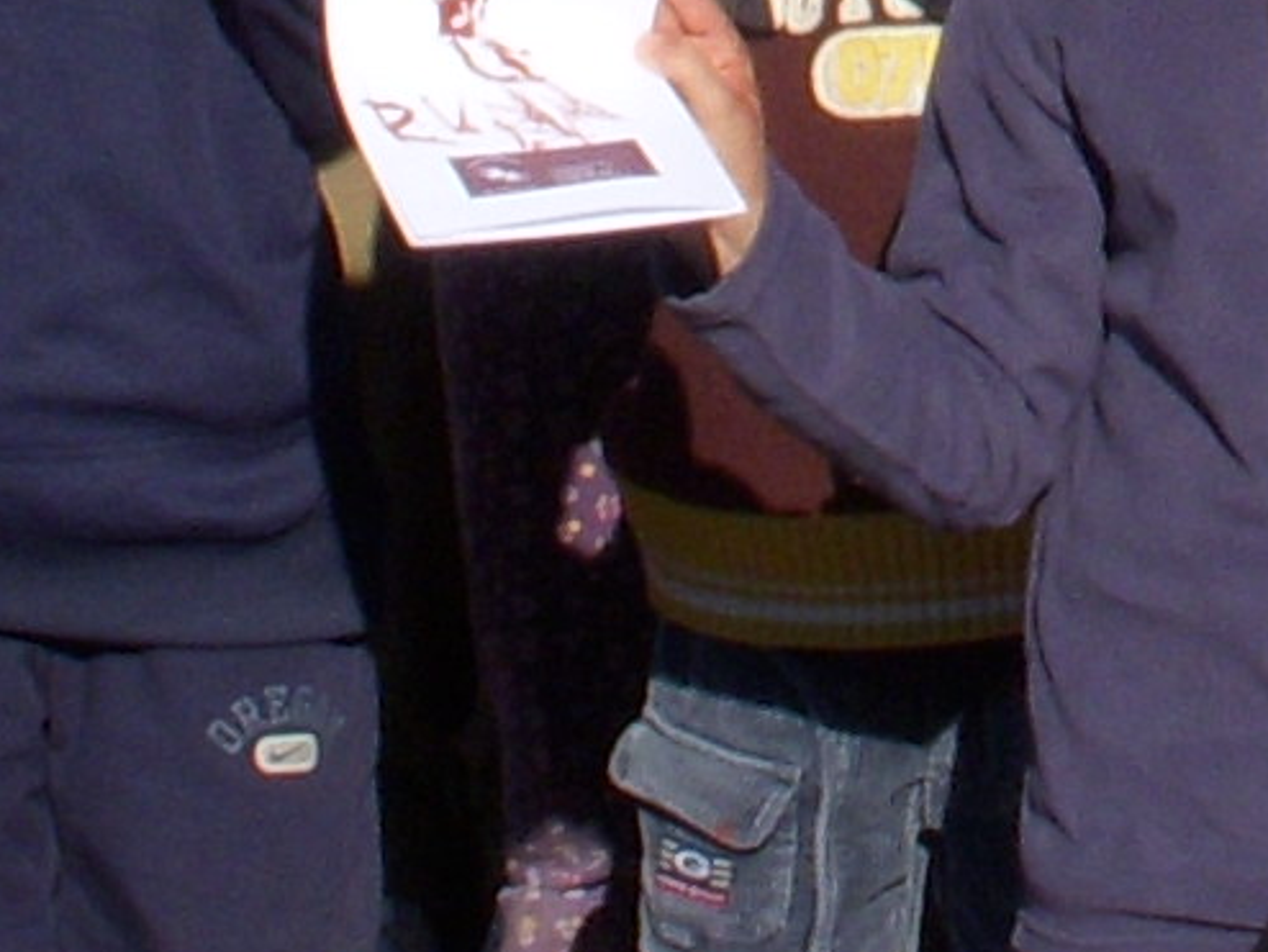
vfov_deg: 5.8
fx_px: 9199
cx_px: 1620
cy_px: -960
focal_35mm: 251
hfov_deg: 7.8
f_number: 6.6
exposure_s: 1/500
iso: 100
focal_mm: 6.3
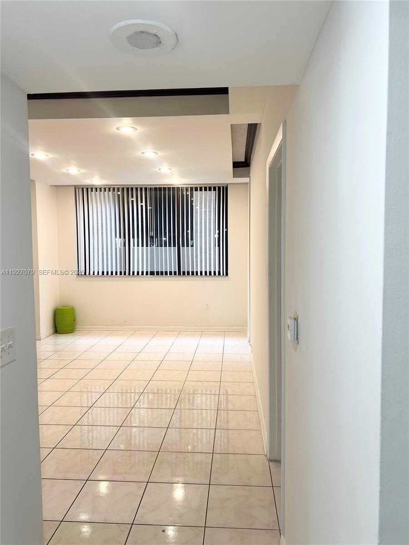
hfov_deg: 53.1
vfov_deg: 67.3
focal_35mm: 26
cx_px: 204
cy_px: 272
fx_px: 410
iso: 64
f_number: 1.5
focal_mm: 5.7
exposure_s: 1/120
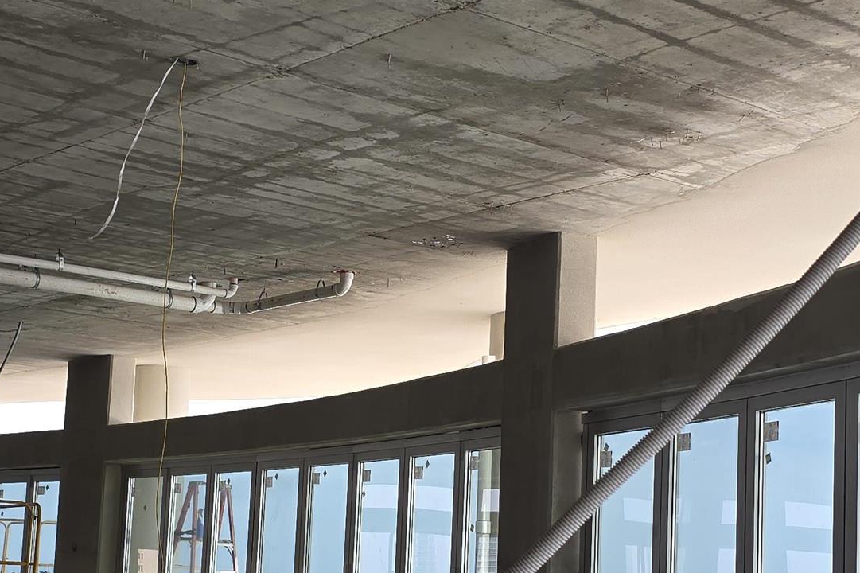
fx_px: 1624
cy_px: 431
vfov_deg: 19.9
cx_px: 399
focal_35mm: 68
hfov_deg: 29.7
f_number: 1.7
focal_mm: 6.3
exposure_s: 1/163
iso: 12
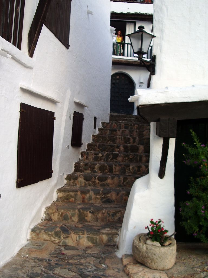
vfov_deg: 45.8
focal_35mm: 41
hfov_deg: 35.1
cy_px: 139
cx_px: 104
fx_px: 328
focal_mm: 6.8
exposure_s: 1/160
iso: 50
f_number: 2.8
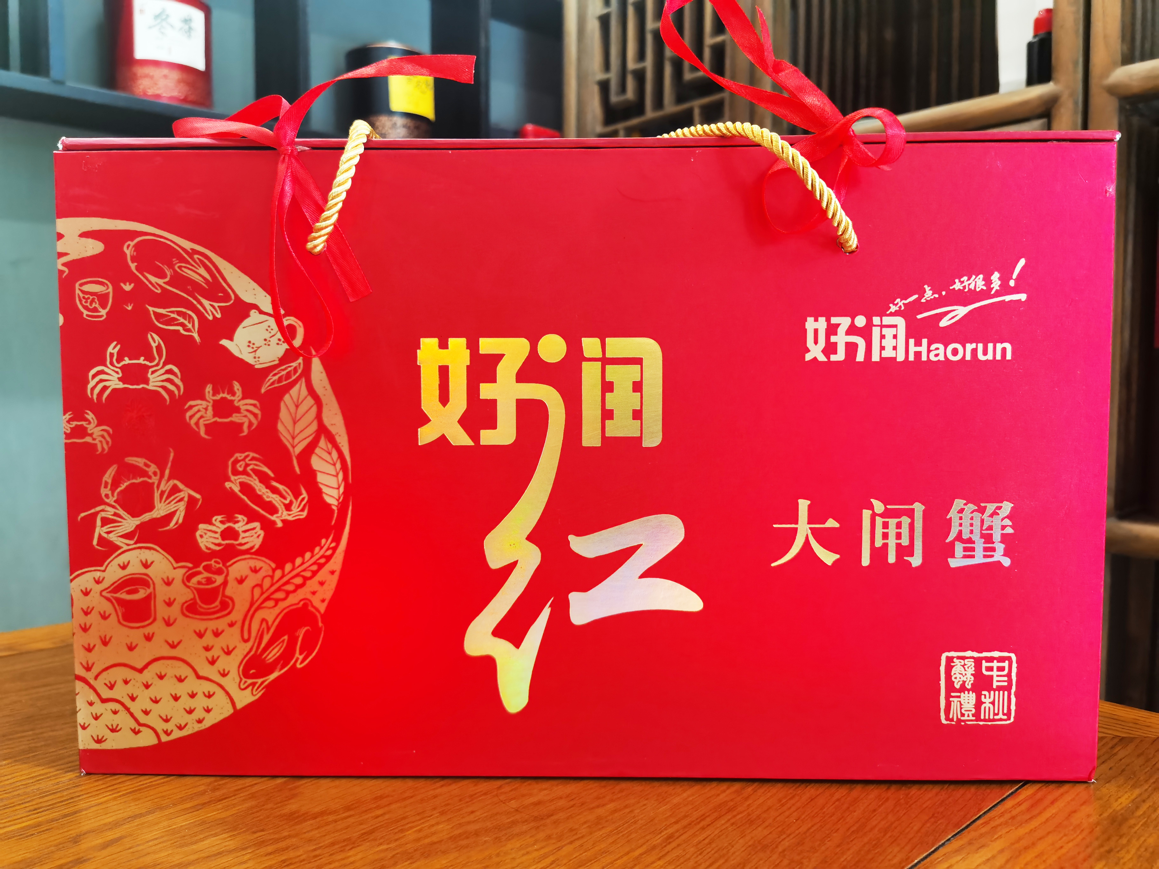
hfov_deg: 65.3
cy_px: 434
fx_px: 904
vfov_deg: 51.4
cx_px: 580
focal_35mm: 27
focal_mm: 5.56
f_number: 1.6
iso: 160
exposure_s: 1/50
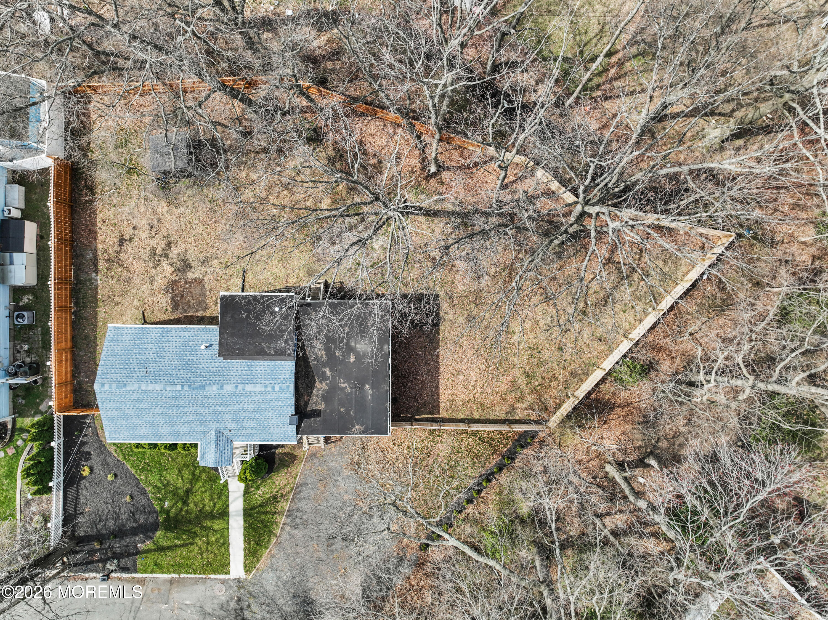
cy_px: 310
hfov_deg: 71.6
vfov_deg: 56.8
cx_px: 414
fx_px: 574
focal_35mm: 24
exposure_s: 1/640
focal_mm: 12.29
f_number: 2.8
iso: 100
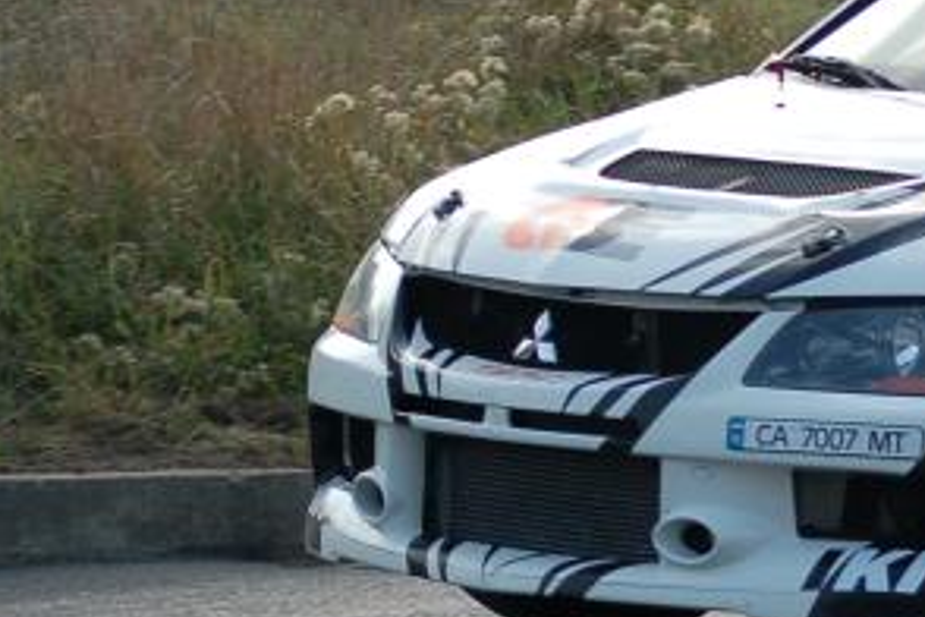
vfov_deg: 3.7
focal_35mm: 376
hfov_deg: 5.5
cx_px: 972
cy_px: 178
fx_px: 9660
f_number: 4.2
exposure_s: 1/1000
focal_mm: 72
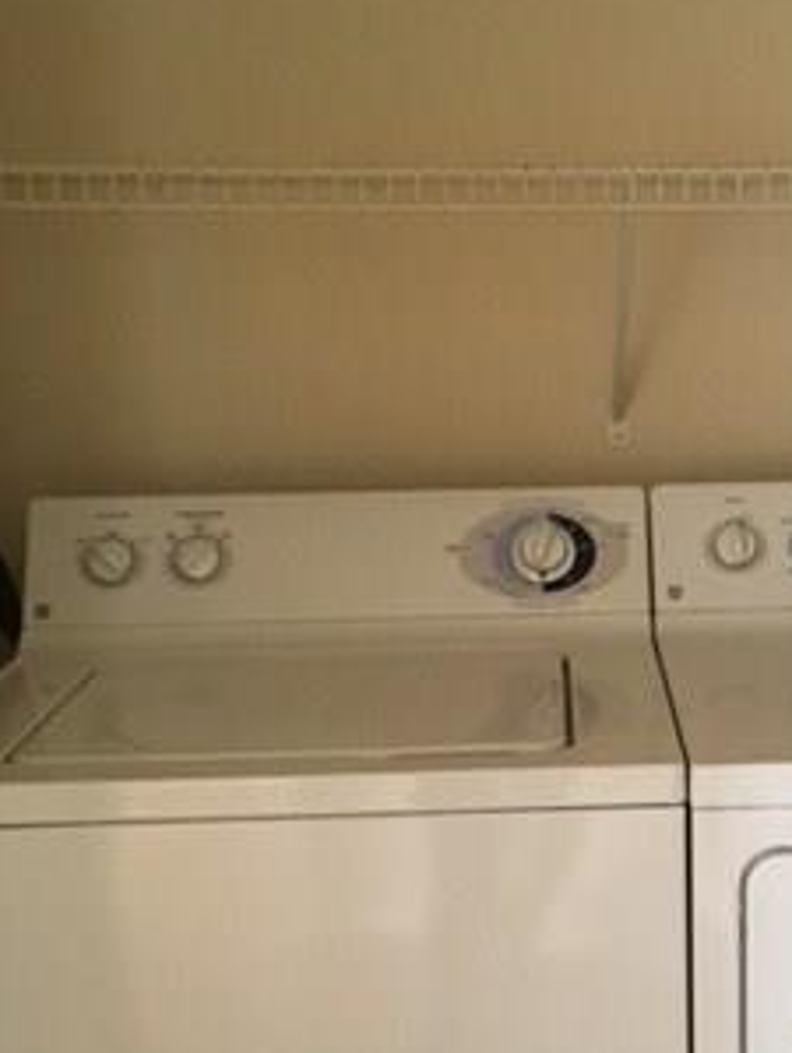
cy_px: 652
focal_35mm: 62
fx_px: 1887
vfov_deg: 31.0
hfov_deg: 23.2
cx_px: 669
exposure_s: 1/24
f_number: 2.2
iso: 200
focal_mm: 4.15
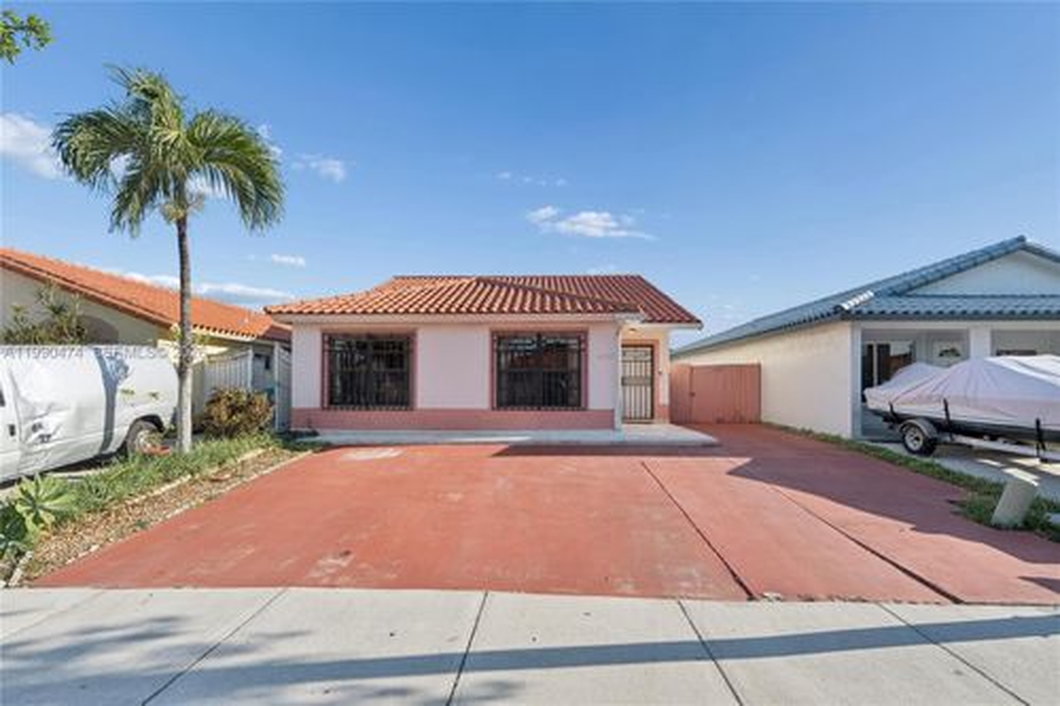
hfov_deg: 96.8
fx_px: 471
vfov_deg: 73.7
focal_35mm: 16
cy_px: 353
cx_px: 530
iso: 800
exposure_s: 1/1600
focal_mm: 16
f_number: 9
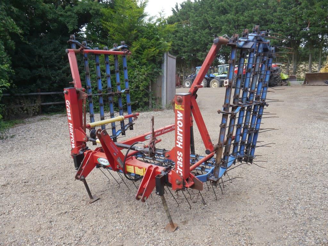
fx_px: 284
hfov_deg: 60.0
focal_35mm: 30
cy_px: 123
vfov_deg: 46.8
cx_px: 164
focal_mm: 15
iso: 160
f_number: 5
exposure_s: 1/200
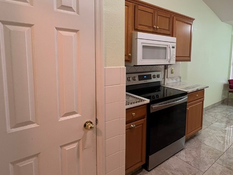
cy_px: 71
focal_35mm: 24
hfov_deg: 69.3
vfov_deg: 56.5
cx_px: 157
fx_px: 162
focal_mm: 2.22
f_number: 2.2
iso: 250
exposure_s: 1/60
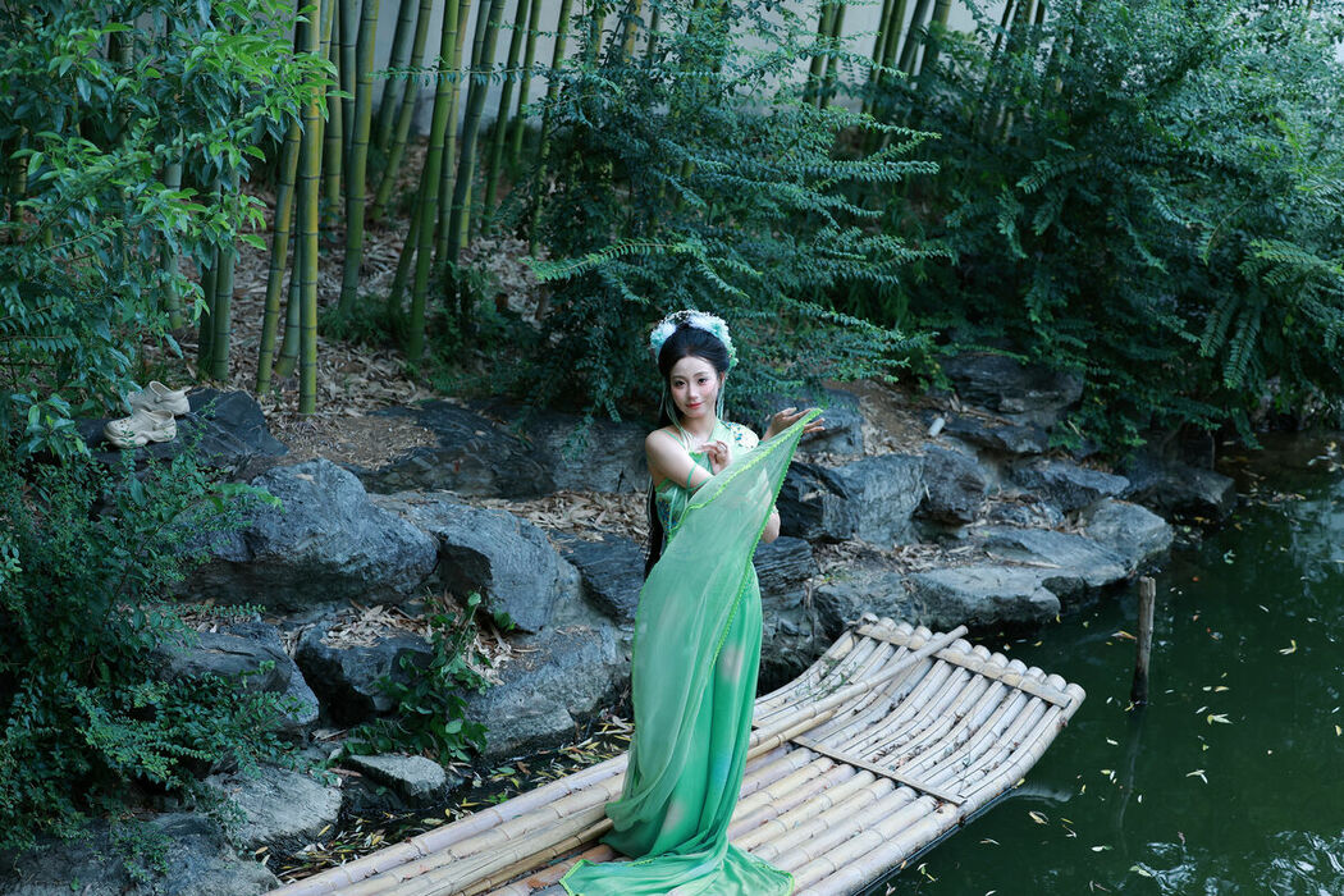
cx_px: 672
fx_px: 2613
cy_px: 448
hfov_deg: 28.8
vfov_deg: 19.5
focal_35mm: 70
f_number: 2.8
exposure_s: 1/125
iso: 500
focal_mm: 70
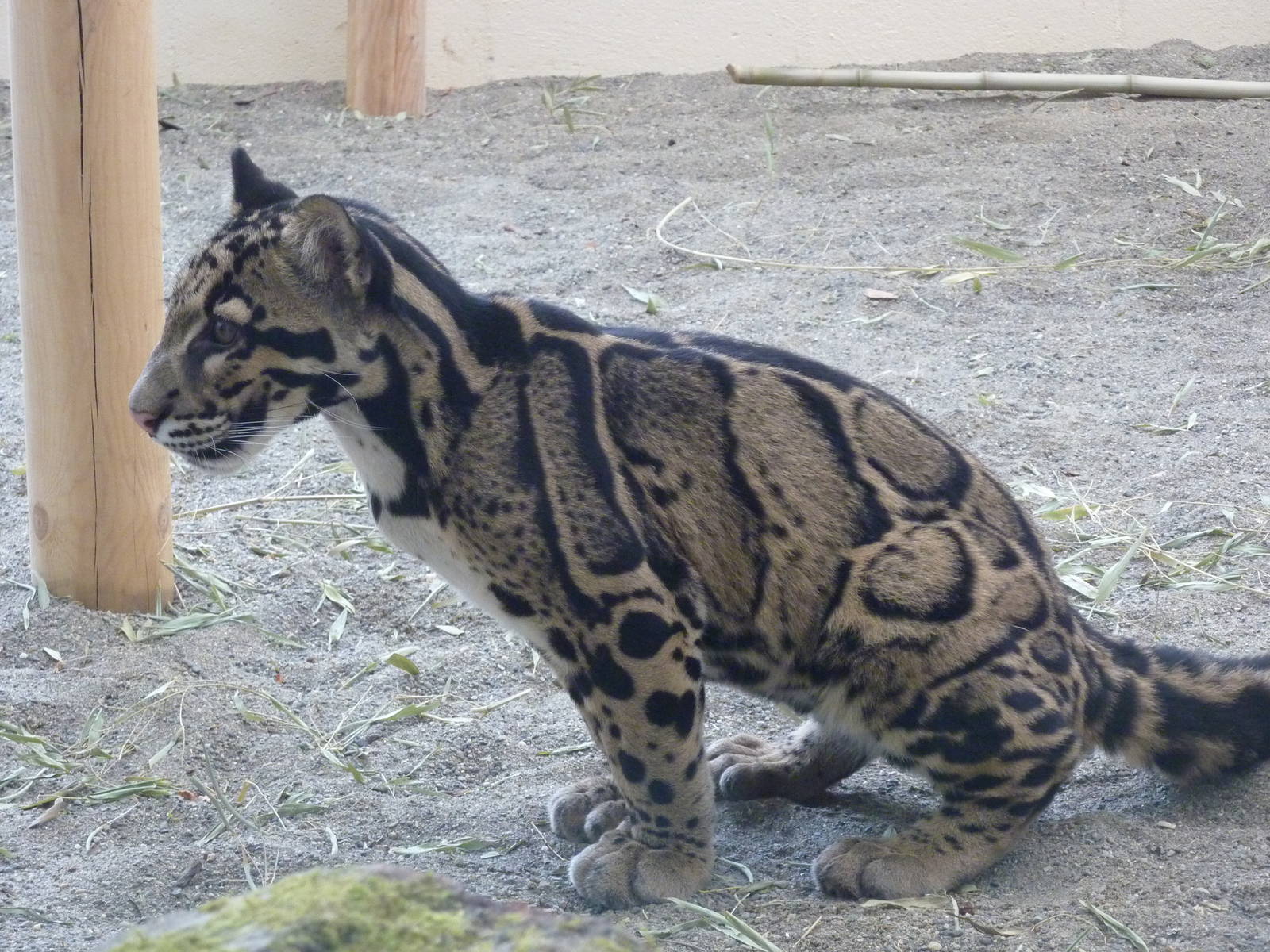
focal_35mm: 111
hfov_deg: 17.7
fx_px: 4072
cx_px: 635
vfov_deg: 13.3
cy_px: 476
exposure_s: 1/50
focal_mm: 18.2
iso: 400
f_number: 4.4
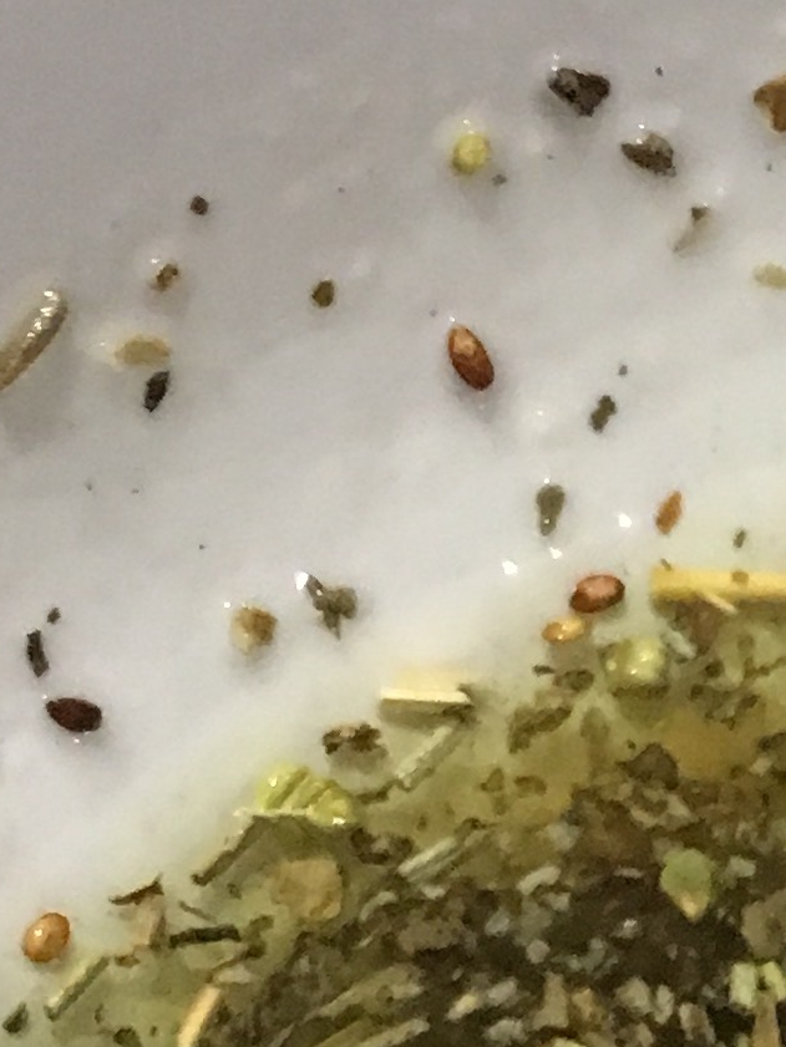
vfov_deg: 13.5
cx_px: 1607
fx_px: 4207
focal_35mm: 139
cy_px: 1473
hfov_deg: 9.9
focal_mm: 4.15
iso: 200
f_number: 2.2
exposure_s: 1/30
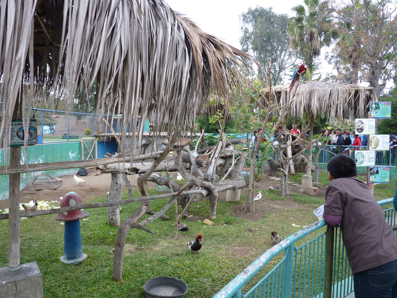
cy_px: 149
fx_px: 344
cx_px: 198
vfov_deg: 46.8
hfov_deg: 60.0
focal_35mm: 30
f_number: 3.4
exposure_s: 1/40
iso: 80
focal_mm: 5
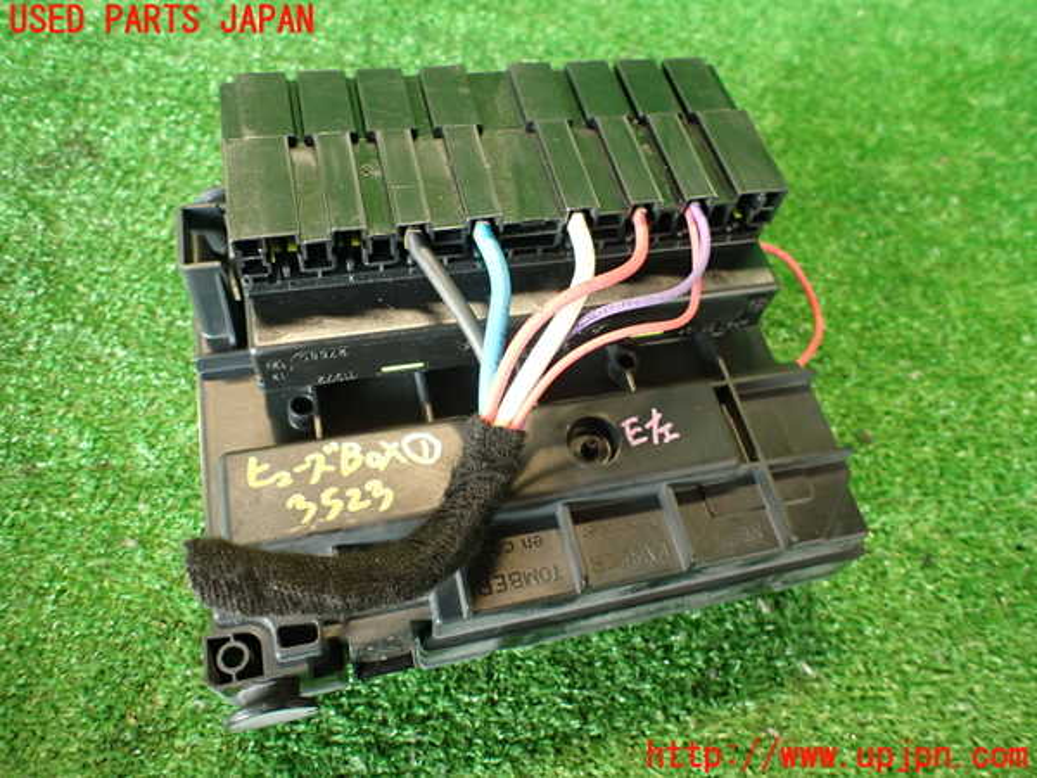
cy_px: 389
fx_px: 749
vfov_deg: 54.9
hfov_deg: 69.4
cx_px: 518
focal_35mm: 25
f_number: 2
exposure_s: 1/30
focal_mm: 4.5
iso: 320
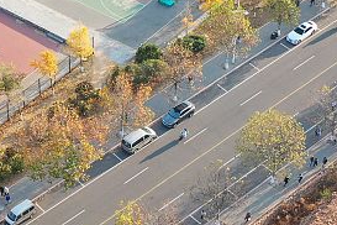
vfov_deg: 11.1
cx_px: 114
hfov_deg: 16.6
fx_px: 1151
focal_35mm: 123
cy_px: 106
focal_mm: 10.26
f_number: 2.8
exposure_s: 1/320
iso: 100
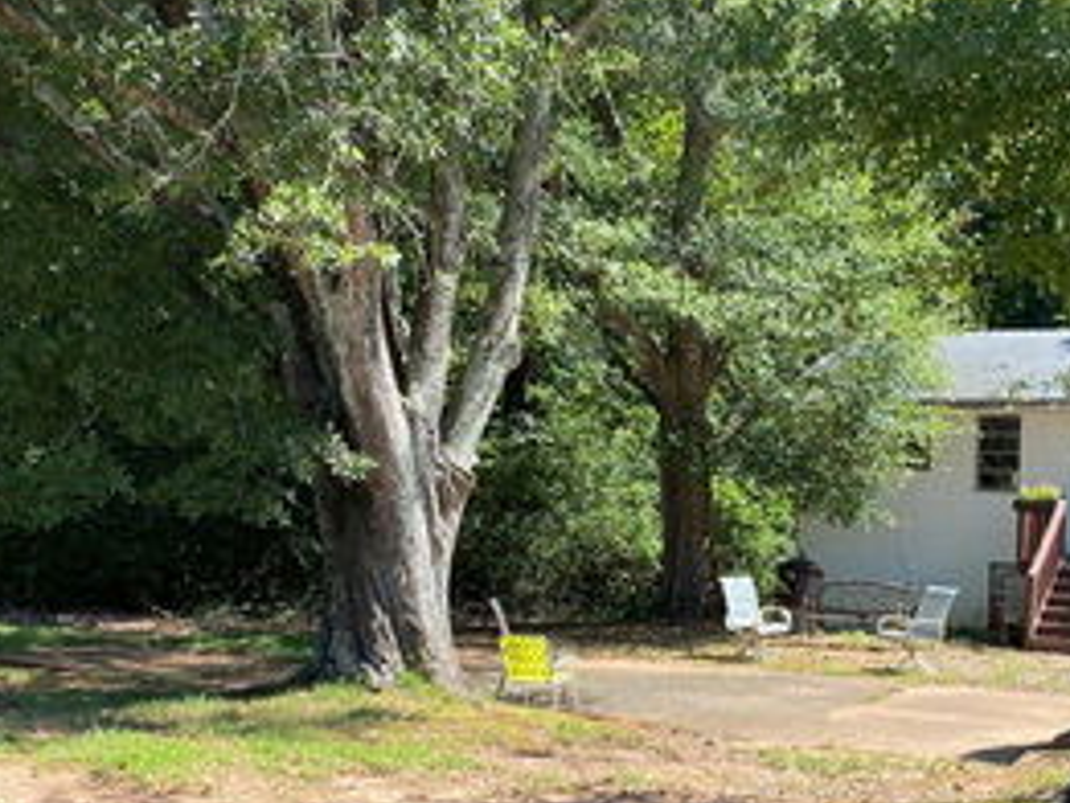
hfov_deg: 36.9
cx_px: 758
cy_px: 565
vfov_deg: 28.3
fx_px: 1577
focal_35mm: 51
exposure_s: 1/531
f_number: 1.8
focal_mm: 4.25
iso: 32
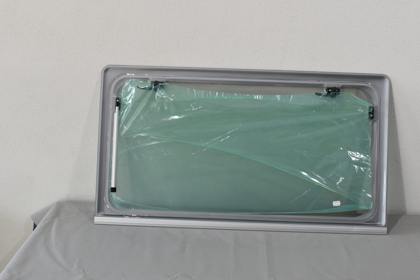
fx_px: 537
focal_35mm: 46
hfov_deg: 42.6
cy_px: 116
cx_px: 239
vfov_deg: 29.2
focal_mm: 26
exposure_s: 1/60
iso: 280
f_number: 8
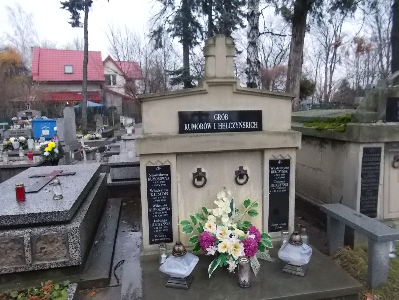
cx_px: 200
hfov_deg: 67.3
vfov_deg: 53.1
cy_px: 150
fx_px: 300
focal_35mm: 26
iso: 400
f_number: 3.2
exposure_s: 1/250
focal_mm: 4.6
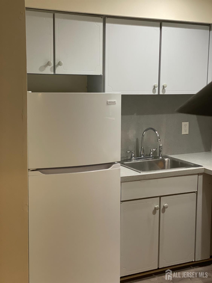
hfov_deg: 28.0
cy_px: 142
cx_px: 106
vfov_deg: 36.8
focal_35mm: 52
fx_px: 425
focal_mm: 6
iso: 125
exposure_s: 1/40
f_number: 2
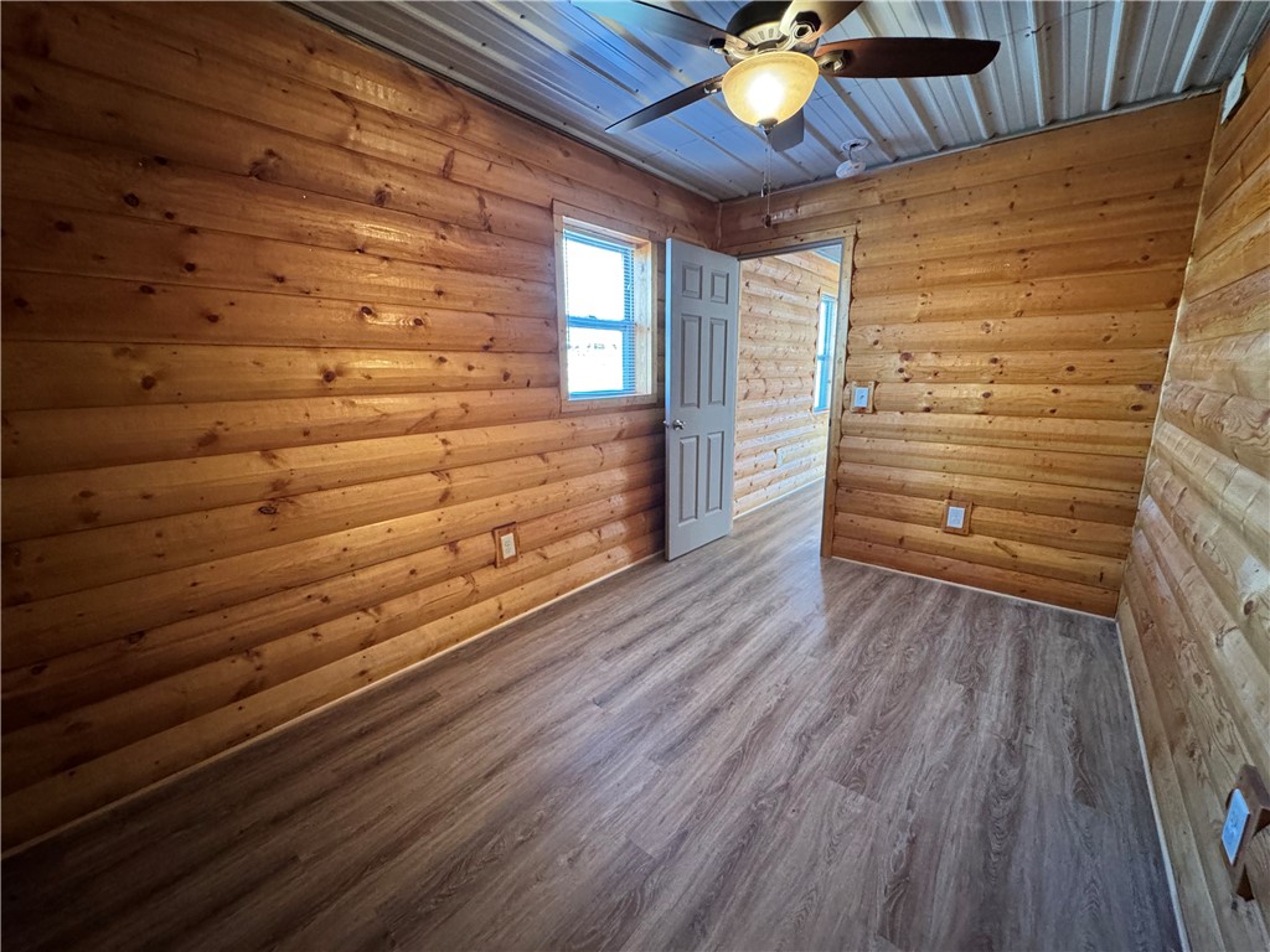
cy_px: 476
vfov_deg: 85.7
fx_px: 514
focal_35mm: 14
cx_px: 635
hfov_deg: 102.1
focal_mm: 2.22
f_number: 2.2
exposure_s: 1/60
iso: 1000
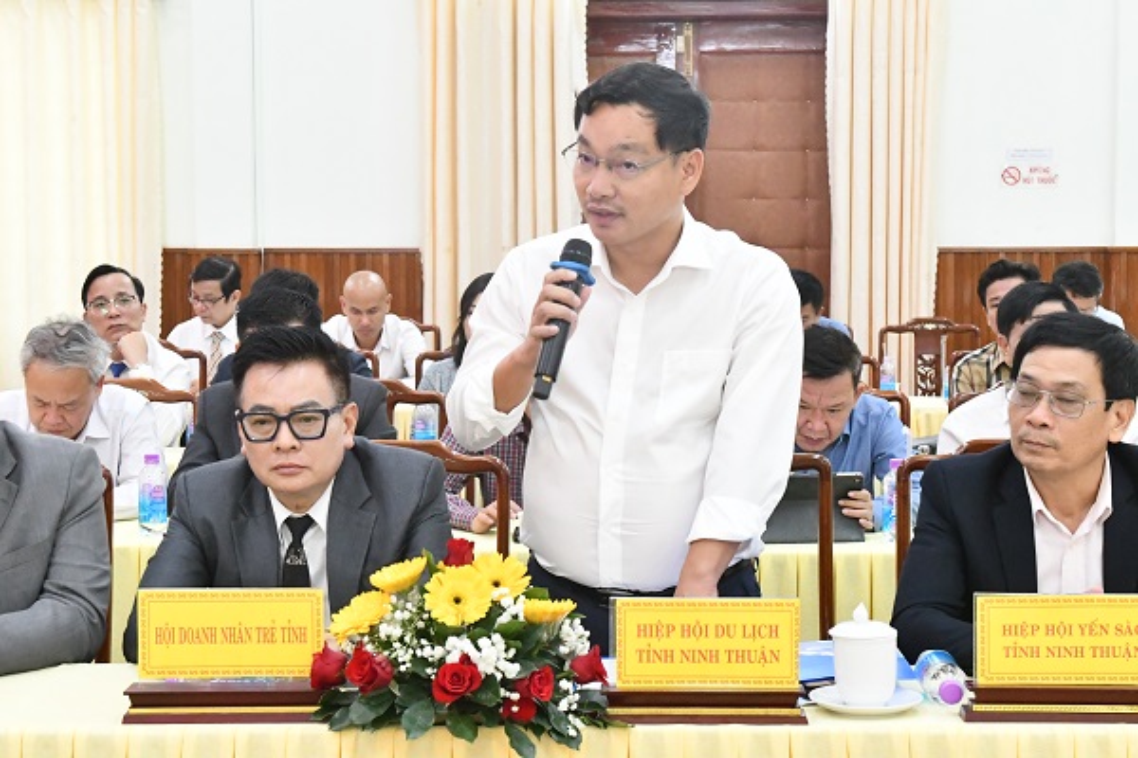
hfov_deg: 28.1
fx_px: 2276
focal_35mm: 72
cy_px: 379
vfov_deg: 18.9
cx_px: 569
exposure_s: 1/80
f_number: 8
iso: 12800
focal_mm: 48
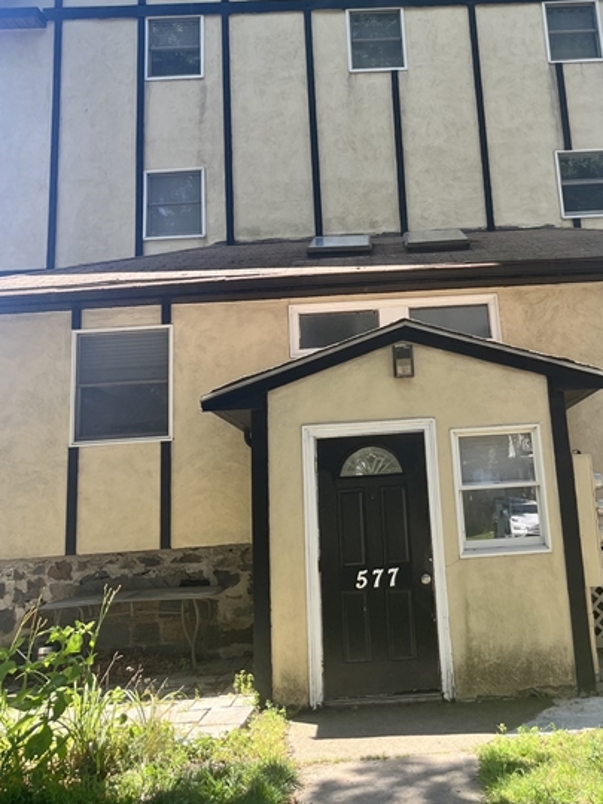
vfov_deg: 49.6
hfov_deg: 38.3
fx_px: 859
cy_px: 292
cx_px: 393
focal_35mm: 37
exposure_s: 1/527
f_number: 1.6
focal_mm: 5.1
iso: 50
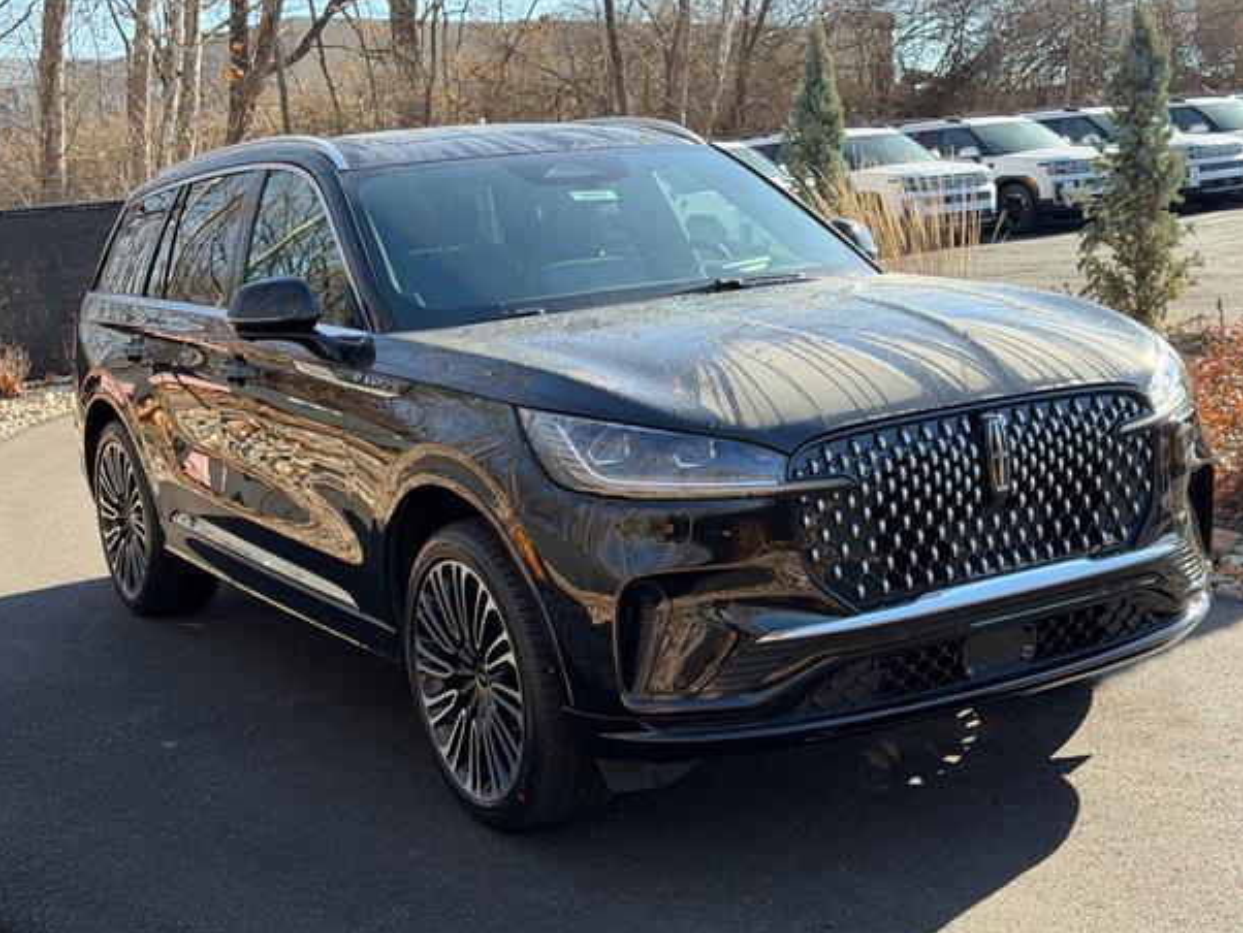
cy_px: 442
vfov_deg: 28.6
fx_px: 1832
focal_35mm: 51
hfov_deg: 37.5
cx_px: 607
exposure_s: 1/875
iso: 64
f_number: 1.78
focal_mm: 6.76
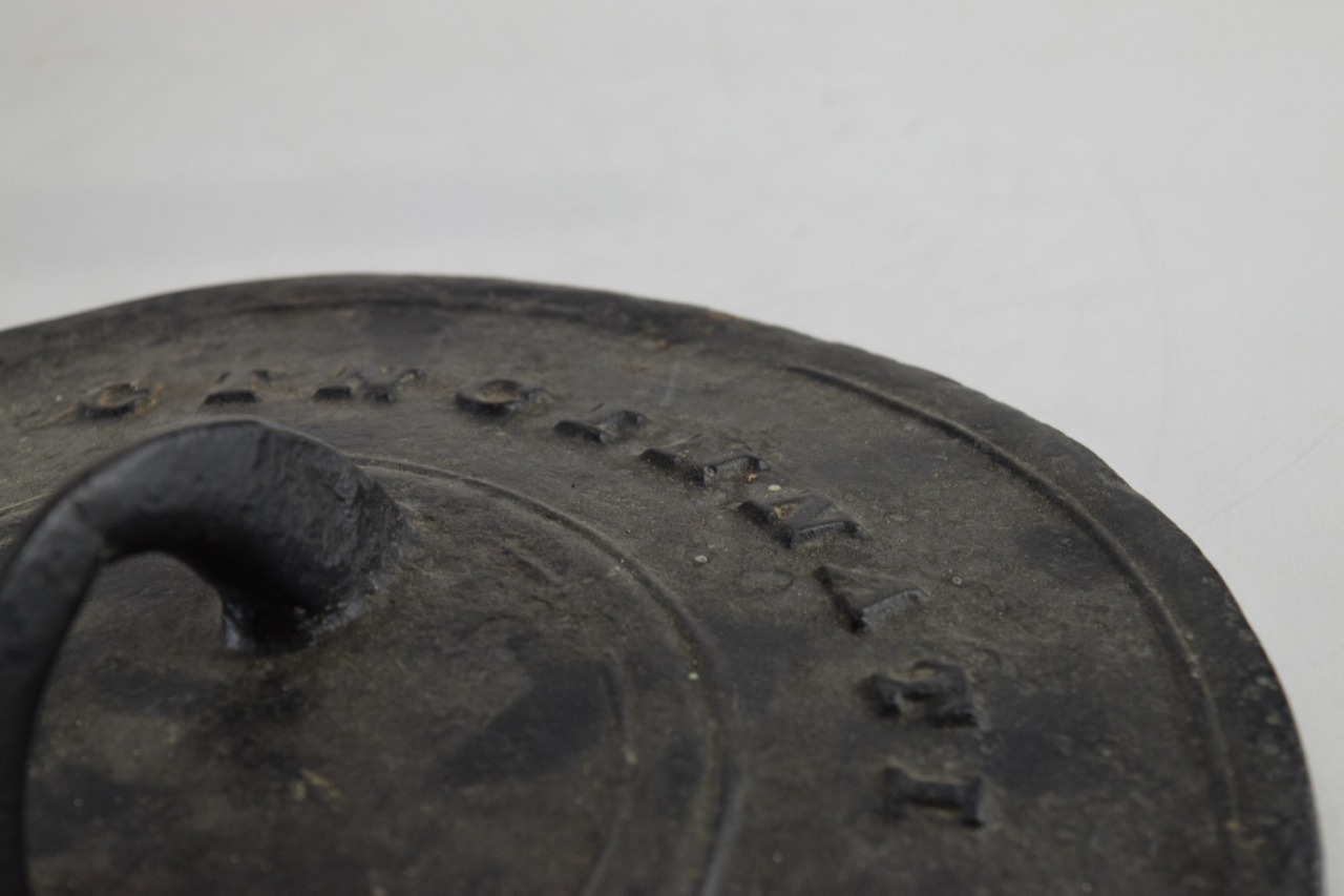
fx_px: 3079
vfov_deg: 16.5
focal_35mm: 82
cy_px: 448
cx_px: 672
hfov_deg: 24.6
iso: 800
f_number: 6.3
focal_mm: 55
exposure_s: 1/125
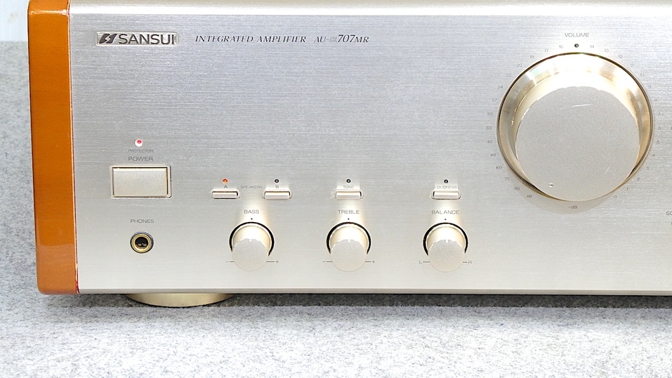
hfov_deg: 13.0
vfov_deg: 7.4
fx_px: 2940
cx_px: 336
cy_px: 171
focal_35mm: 165
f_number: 5.4
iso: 200
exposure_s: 1/6
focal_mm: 27.1
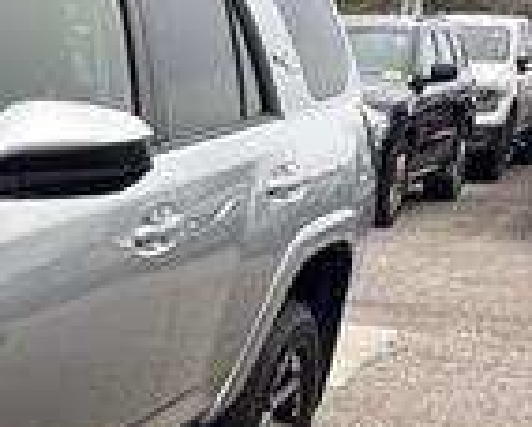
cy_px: 468
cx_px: -405
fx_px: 1419
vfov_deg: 16.6
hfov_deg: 17.5
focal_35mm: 90
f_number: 1.6
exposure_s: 1/310
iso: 40
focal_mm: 5.96
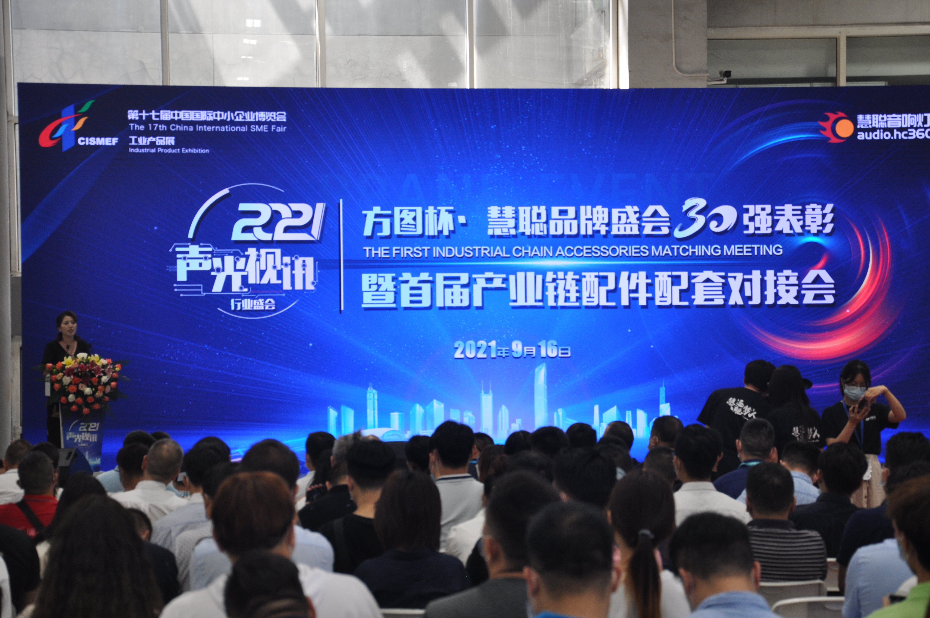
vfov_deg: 13.8
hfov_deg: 20.6
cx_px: 465
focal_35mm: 99
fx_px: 2554
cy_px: 309
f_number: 5.3
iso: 500
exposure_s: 1/30
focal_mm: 66
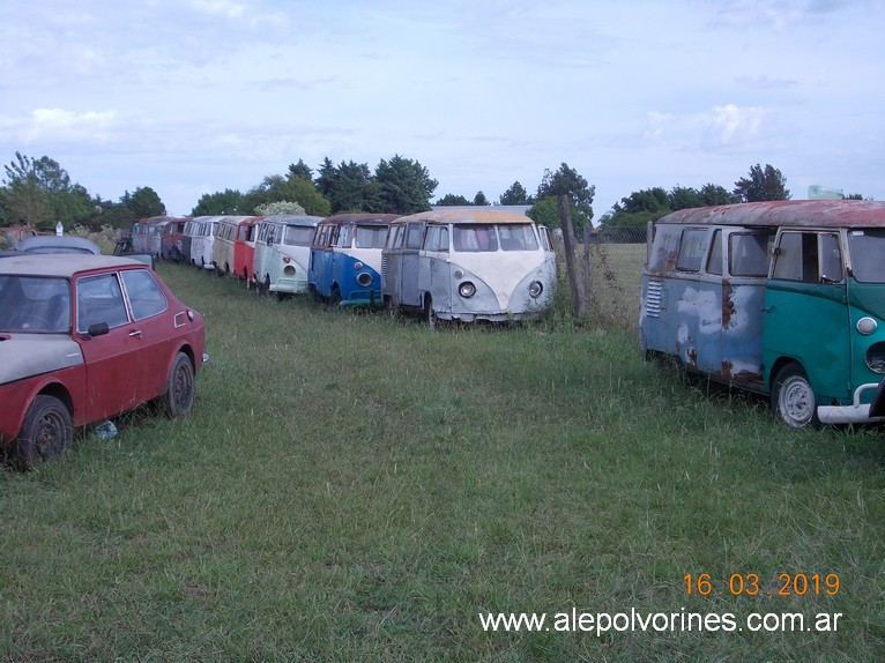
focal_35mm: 60
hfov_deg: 32.2
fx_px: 1533
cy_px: 332
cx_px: 442
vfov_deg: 24.4
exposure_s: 1/500
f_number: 4
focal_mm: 8.5
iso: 80
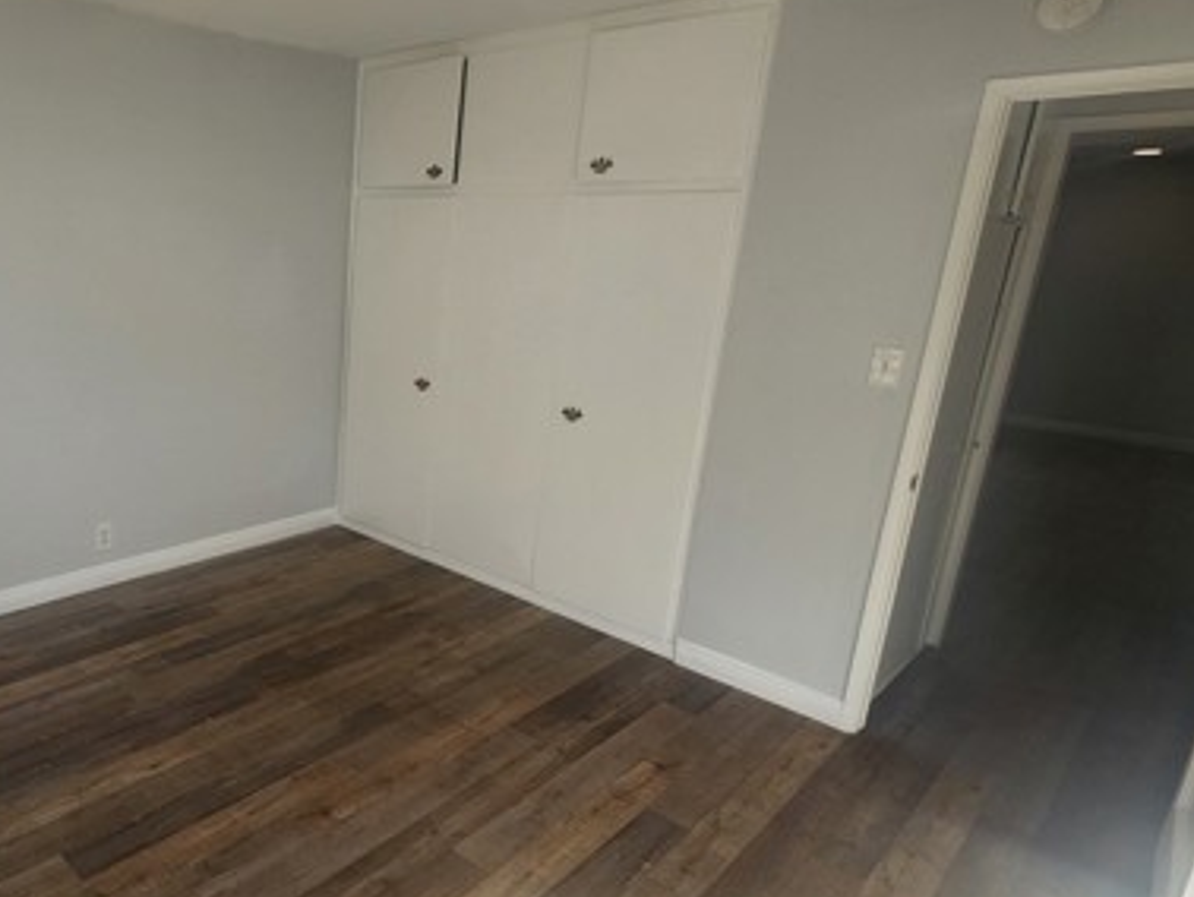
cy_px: 458
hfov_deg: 69.9
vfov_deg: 61.1
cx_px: 262
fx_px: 759
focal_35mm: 22
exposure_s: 1/300
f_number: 2.2
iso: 50
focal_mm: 2.2
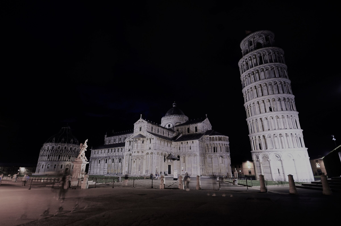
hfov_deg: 90.1
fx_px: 170
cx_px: 170
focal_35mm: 18
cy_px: 113
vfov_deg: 67.2
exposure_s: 2
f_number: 4.5
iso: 200
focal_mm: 12
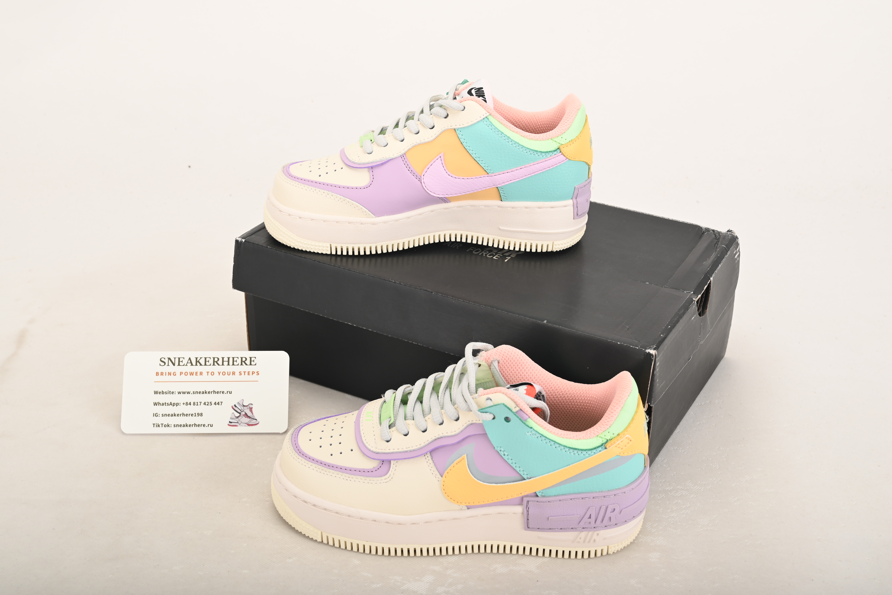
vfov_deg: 28.1
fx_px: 1190
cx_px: 446
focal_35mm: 48
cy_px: 298
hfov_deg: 41.1
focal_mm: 48
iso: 100
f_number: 11
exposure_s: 1/200
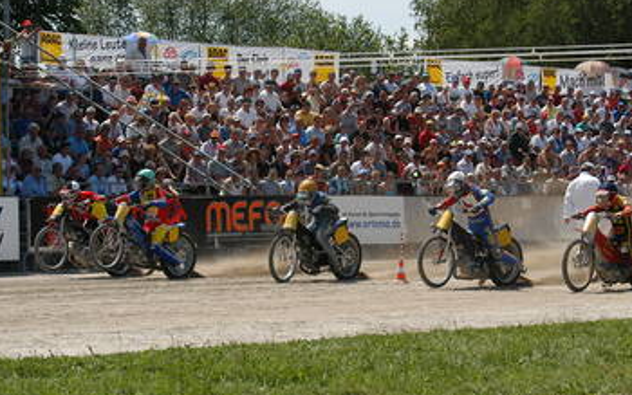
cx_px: 333
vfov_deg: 8.9
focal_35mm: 147
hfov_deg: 14.2
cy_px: 242
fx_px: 2533
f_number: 6.3
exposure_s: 1/400
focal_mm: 80
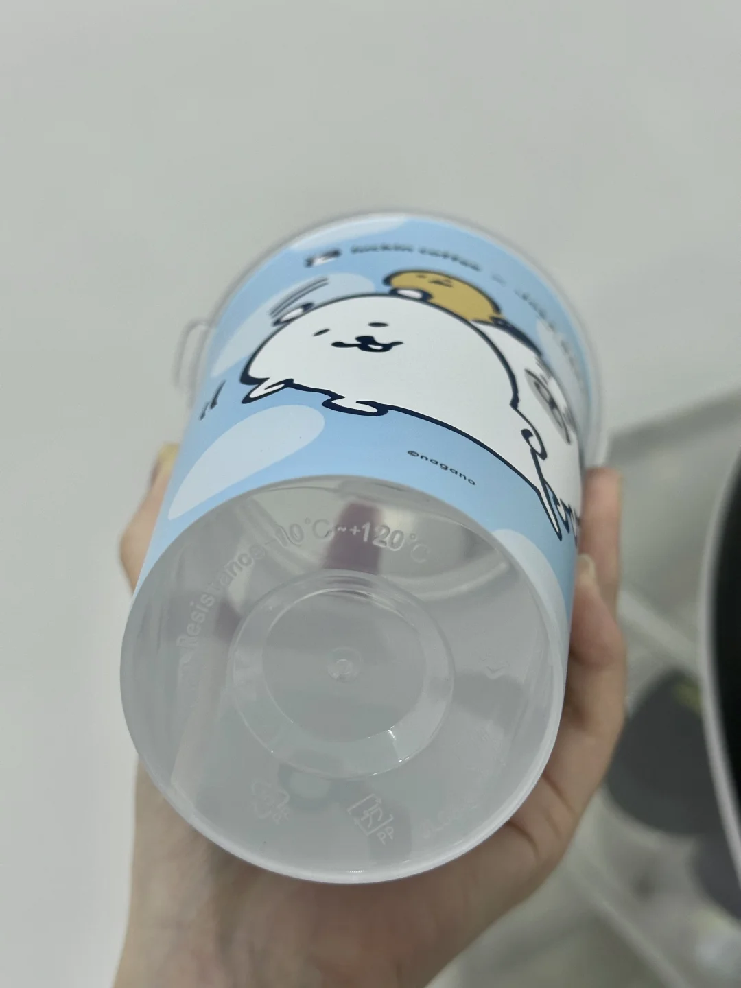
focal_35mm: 48
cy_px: 494
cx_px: 370
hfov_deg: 30.3
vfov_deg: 39.7
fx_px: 1370
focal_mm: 6.86
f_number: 1.78
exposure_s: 1/60
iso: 160
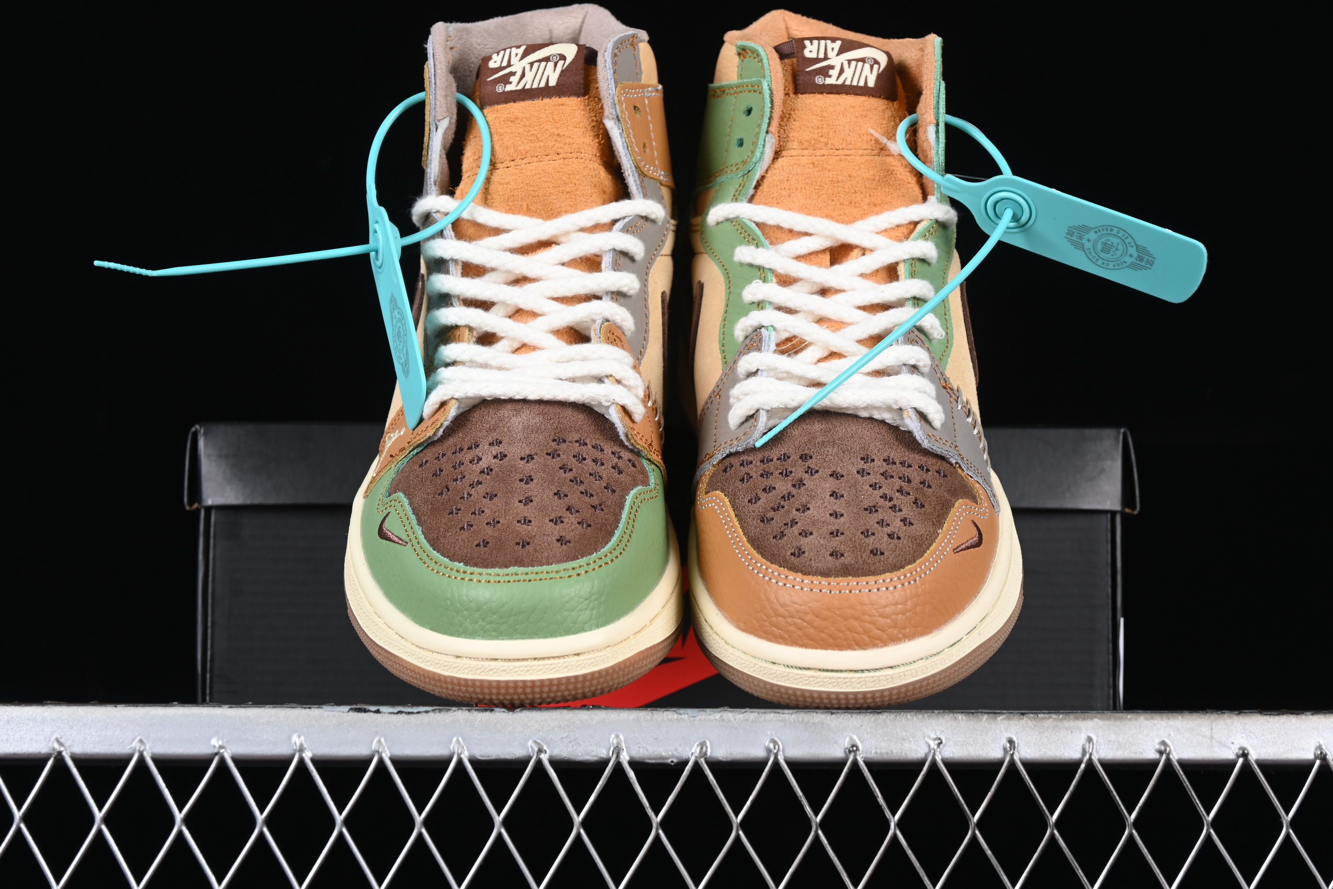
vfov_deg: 18.2
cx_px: 666
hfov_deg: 27.0
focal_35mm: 75
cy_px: 444
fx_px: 2777
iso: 160
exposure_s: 1/80
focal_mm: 50
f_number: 7.1
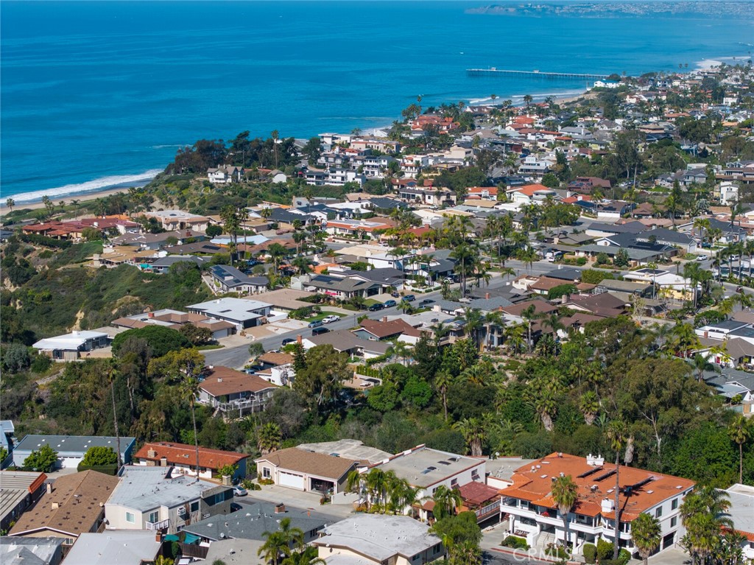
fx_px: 1524
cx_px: 377
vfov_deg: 21.0
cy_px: 282
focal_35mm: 70
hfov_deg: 27.8
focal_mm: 19.35
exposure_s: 1/1600
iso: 110
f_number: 2.8
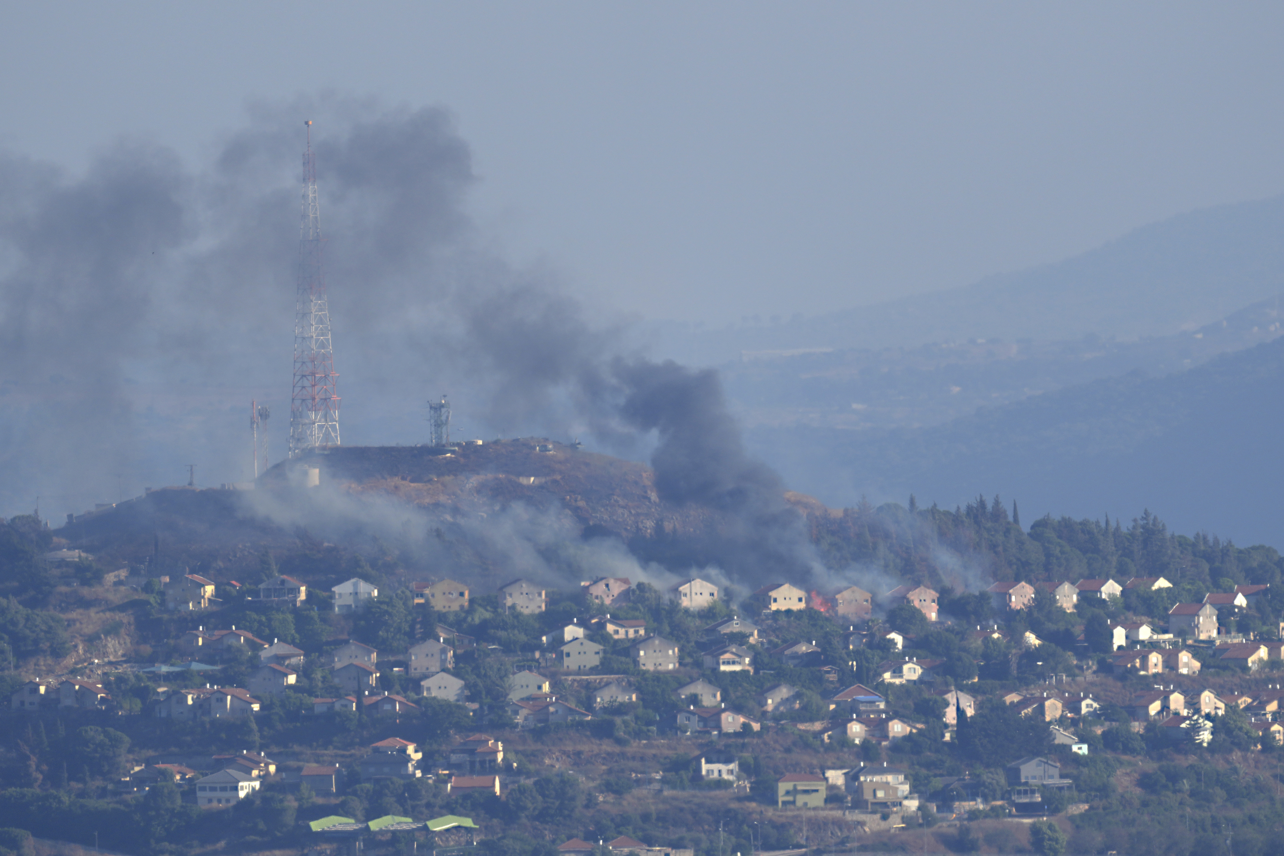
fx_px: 21398
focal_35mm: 600
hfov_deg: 3.4
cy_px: 428
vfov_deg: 2.3
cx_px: 642
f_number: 4
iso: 200
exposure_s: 1/2000
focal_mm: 600
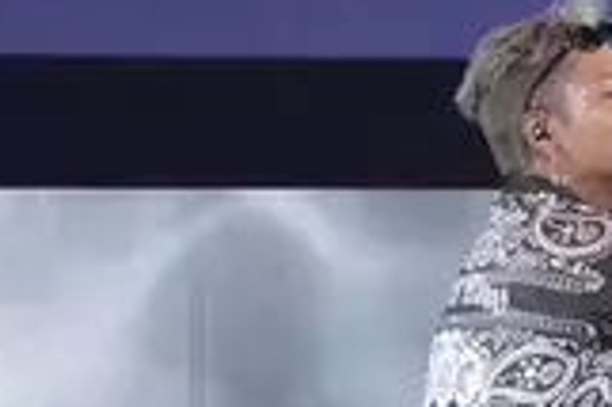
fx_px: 12516
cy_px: 571
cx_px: 718
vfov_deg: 1.9
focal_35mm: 737
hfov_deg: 2.8
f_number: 6.3
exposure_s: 1/320
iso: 2000
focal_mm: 198
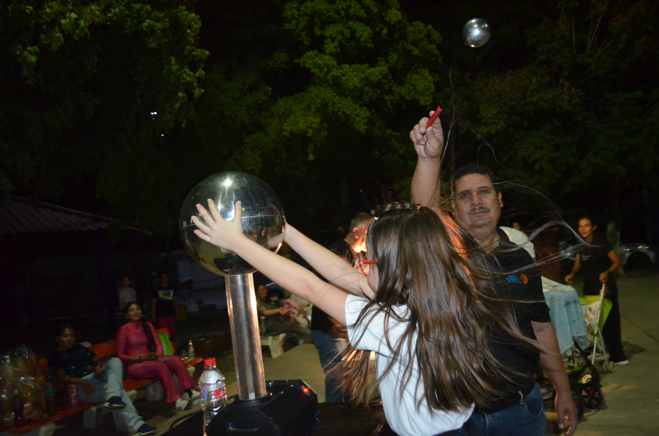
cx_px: 330
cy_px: 218
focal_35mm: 27
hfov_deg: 67.5
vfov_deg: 47.7
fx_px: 493
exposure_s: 1/60
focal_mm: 18
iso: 3200
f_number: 3.5
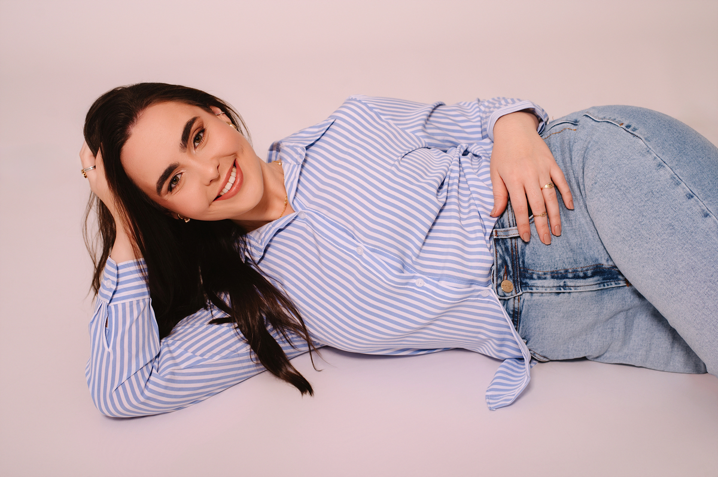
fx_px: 996
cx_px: 359
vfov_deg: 26.9
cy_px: 238
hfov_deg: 39.6
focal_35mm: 50
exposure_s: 1/160
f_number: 4.5
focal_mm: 50
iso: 100
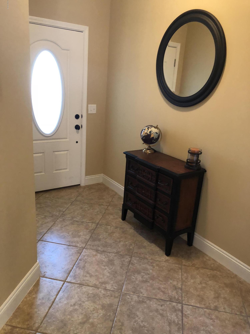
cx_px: 125
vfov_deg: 61.7
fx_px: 279
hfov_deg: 48.2
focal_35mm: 29
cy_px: 167
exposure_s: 1/15
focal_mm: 3.99
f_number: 1.8
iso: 100
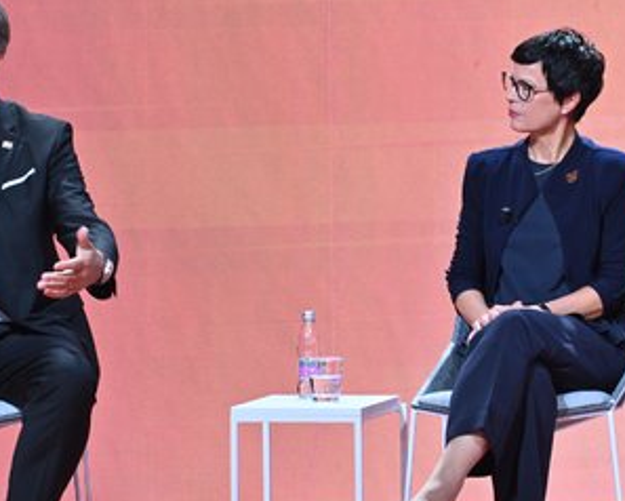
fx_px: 9940
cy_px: 296
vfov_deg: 2.9
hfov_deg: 3.6
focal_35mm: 537
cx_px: 202
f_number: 13
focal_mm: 340
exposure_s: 1/60
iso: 2500
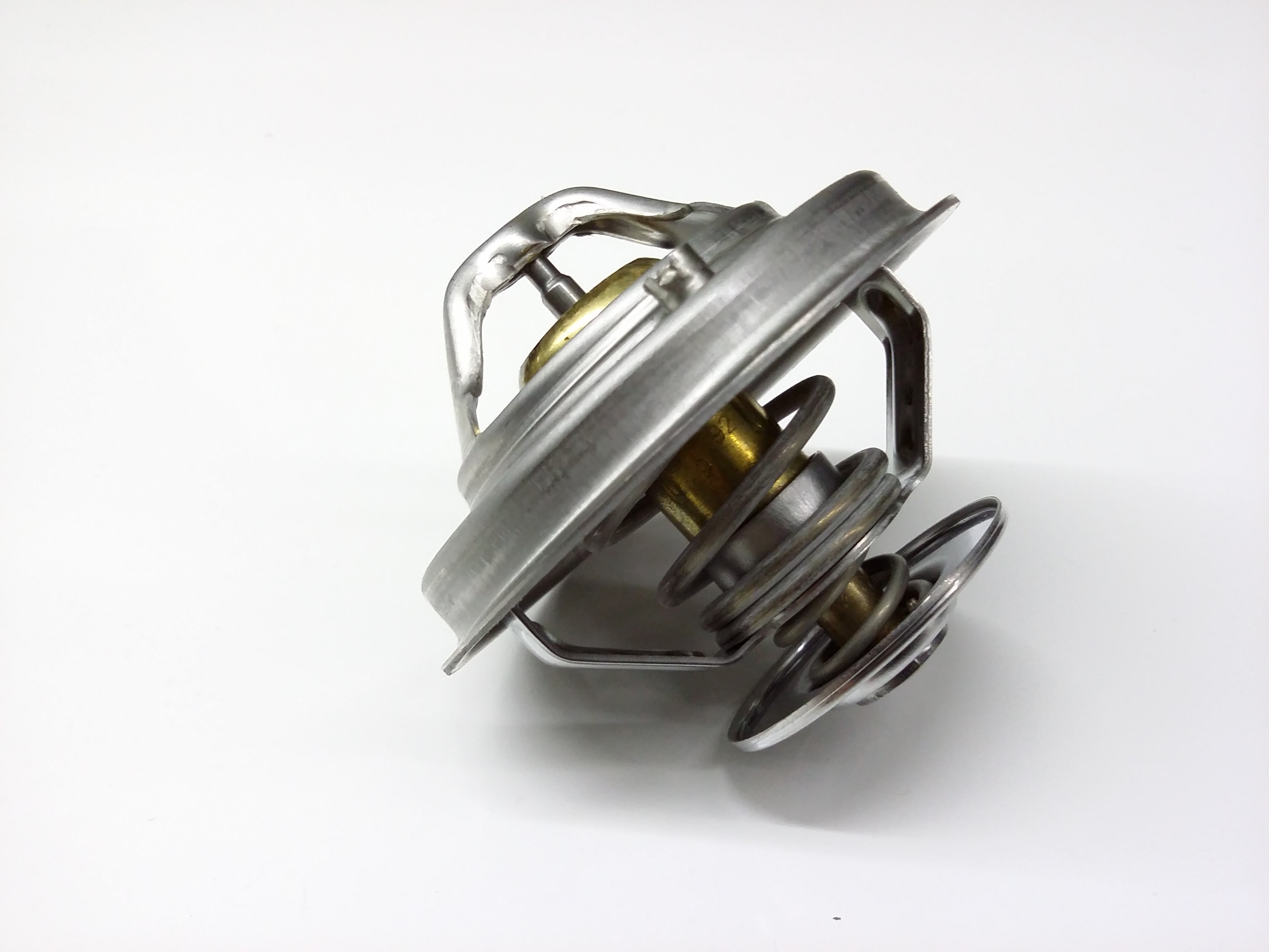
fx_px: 1173
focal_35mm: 32
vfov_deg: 44.2
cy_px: 476
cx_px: 634
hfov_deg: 56.8
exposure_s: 1/15
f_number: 2.4
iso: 200
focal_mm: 3.4
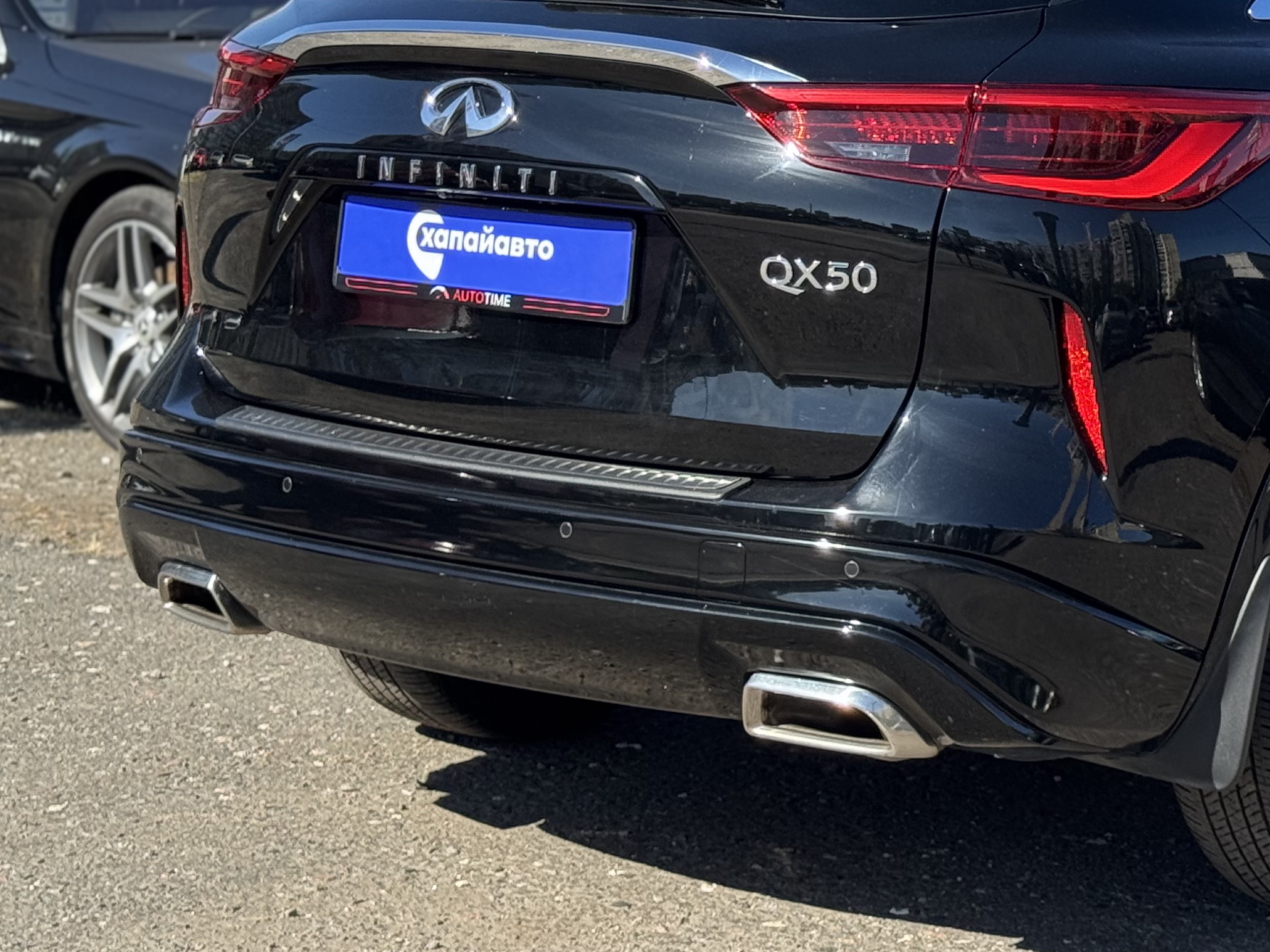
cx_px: 1201
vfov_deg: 15.6
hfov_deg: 20.3
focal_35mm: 94
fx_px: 3448
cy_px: 160
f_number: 1.78
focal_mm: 6.76
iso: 64
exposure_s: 1/2110
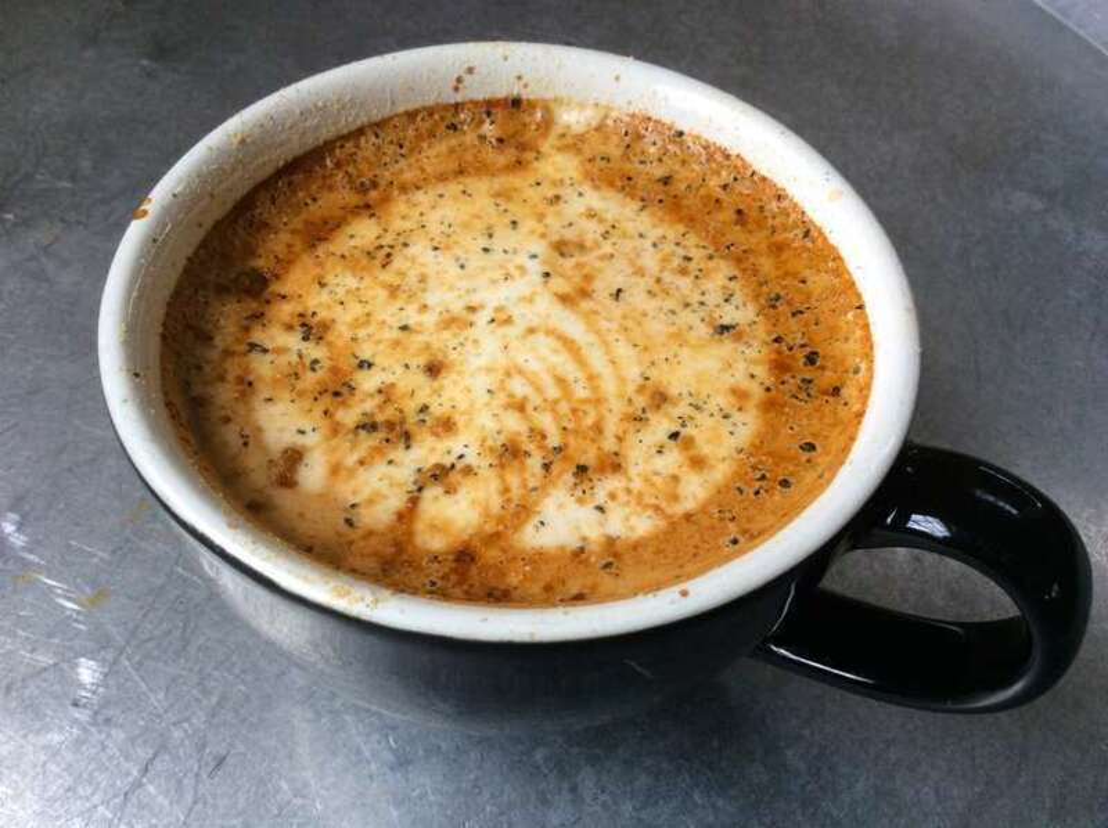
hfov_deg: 55.4
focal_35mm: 33
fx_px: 1055
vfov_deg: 42.9
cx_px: 554
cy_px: 414
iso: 50
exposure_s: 1/120
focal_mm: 3.3
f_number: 2.4
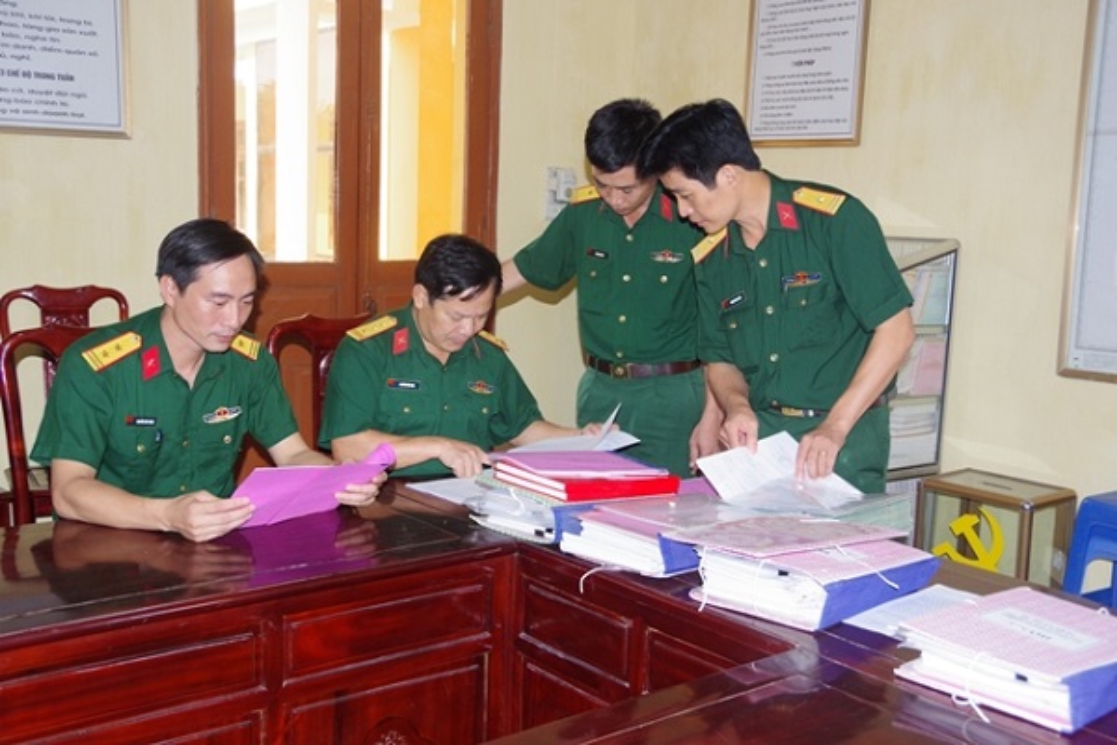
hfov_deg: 46.4
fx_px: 1303
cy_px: 372
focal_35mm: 42
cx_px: 558
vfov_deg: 31.9
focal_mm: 28
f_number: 5
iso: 800
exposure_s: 1/125
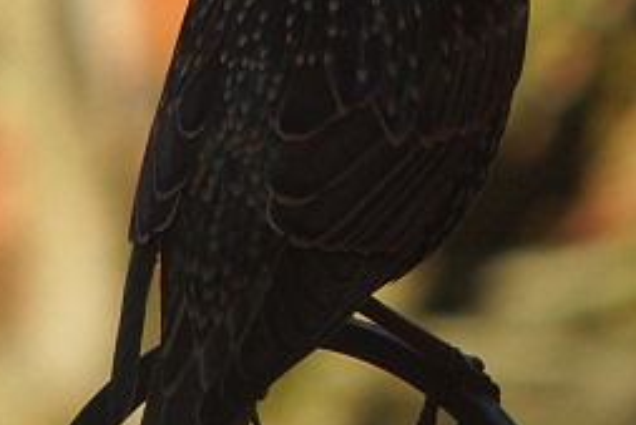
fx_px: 12603
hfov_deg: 2.9
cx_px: 626
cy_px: 20
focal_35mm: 713
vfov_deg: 1.9
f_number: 9
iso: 100
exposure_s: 1/200
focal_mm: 150
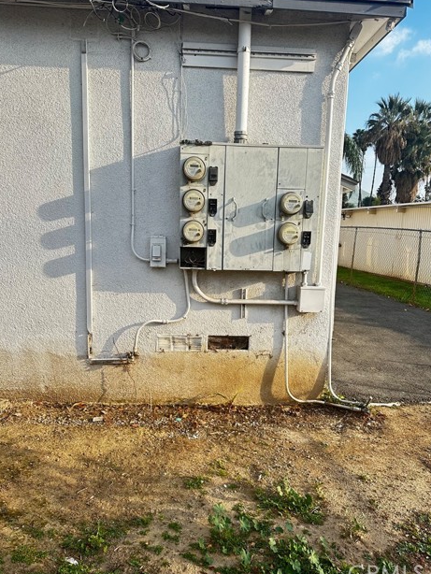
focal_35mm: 25
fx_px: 415
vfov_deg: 69.4
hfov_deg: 54.9
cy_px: 288
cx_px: 221
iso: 80
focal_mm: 6.86
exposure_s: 1/822
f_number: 1.78
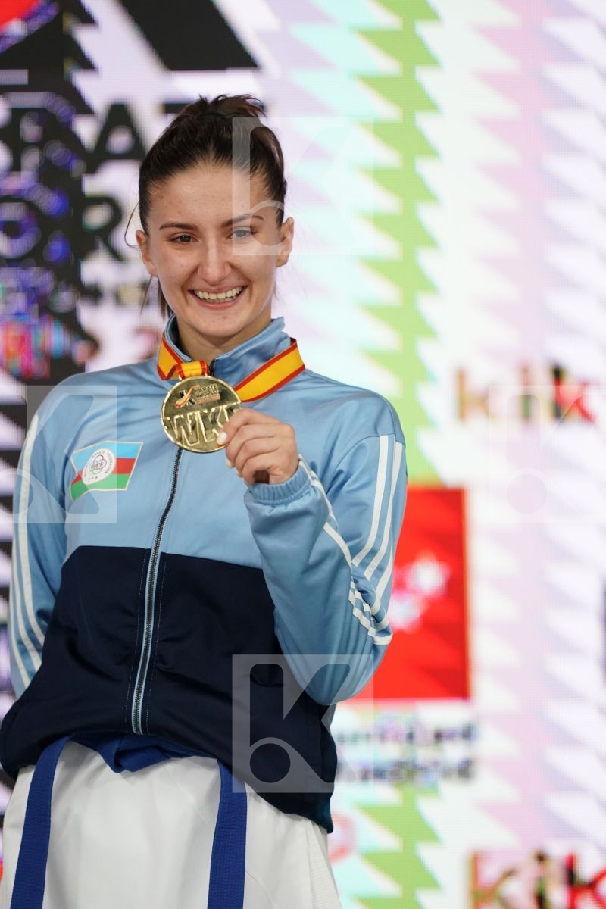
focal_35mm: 400
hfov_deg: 3.4
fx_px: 10099
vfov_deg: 5.2
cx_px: 303
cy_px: 454
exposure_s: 1/500
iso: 4000
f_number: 2.8
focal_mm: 400
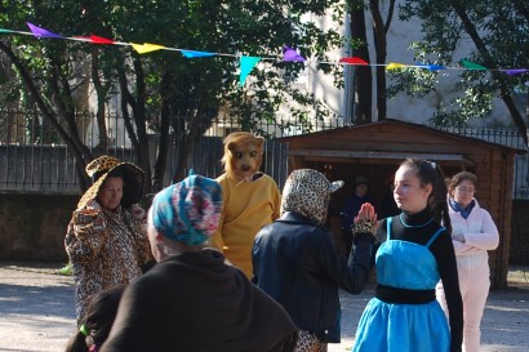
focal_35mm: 110
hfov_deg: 18.4
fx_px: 1616
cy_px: 206
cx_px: 437
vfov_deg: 12.4
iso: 160
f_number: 5.6
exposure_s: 1/125
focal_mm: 30
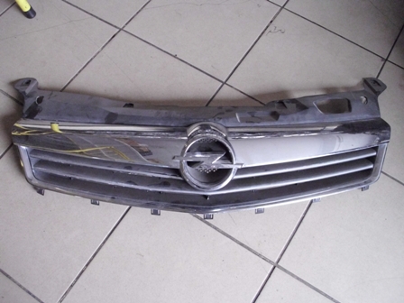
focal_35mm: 35
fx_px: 408
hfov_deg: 52.6
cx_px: 202
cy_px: 152
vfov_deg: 40.7
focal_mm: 6.2
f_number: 3
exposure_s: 1/60
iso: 800
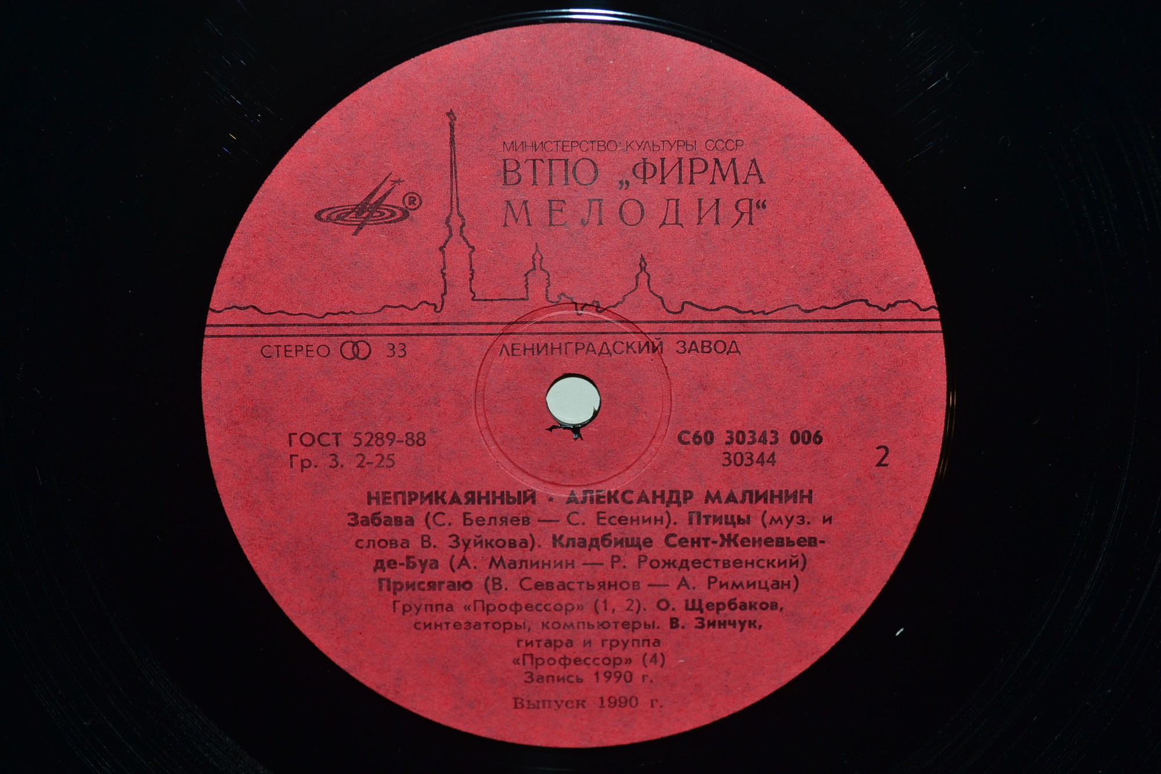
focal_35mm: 52
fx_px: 1693
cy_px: 387
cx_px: 580
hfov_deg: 37.9
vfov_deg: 25.7
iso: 200
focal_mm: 35
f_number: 6.3
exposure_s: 1/200
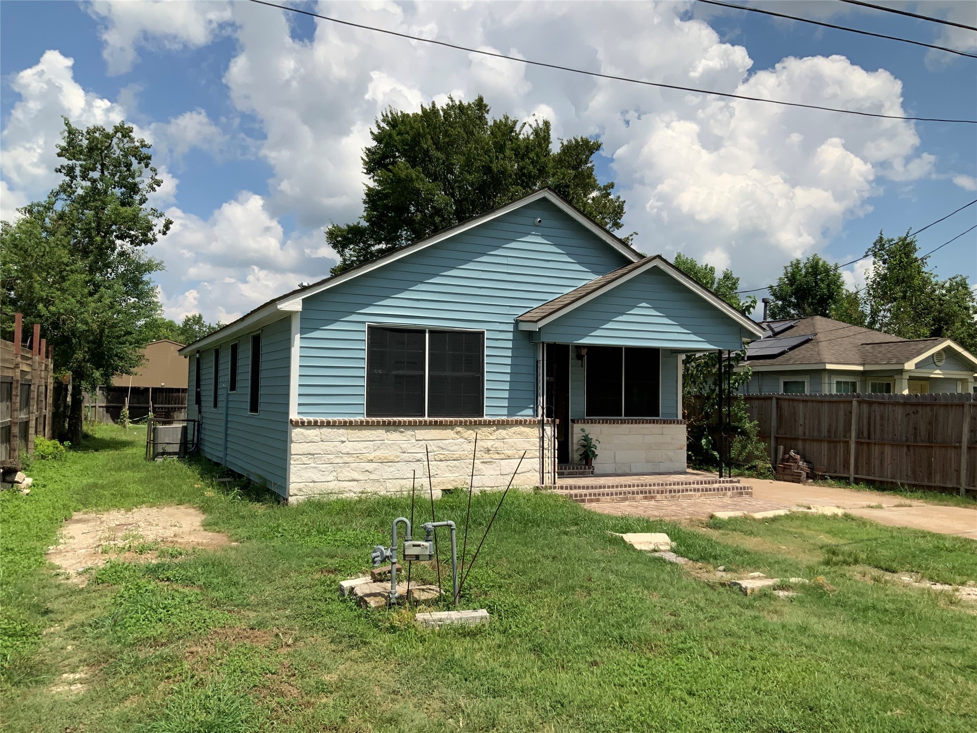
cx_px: 488
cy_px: 366
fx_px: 818
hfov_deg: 61.7
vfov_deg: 48.2
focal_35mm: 29
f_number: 1.8
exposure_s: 1/3534
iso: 20
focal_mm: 3
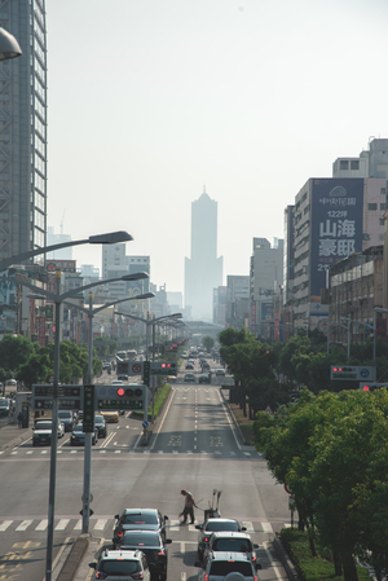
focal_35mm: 120
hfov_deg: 11.4
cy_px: 290
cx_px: 194
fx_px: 1937
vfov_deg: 17.1
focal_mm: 120
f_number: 8
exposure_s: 1/800
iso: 200
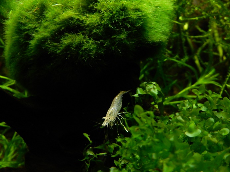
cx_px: 115
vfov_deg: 33.6
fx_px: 286
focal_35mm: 43
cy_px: 86
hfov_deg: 43.9
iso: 640
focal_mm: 7.6
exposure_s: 1/8
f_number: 4.5
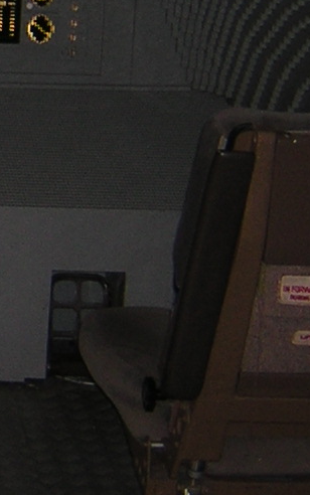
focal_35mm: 124
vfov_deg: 16.3
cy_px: -68
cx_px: -265
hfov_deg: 10.0
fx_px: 1674
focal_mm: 4.7
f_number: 2.6
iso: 110
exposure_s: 1/60.1
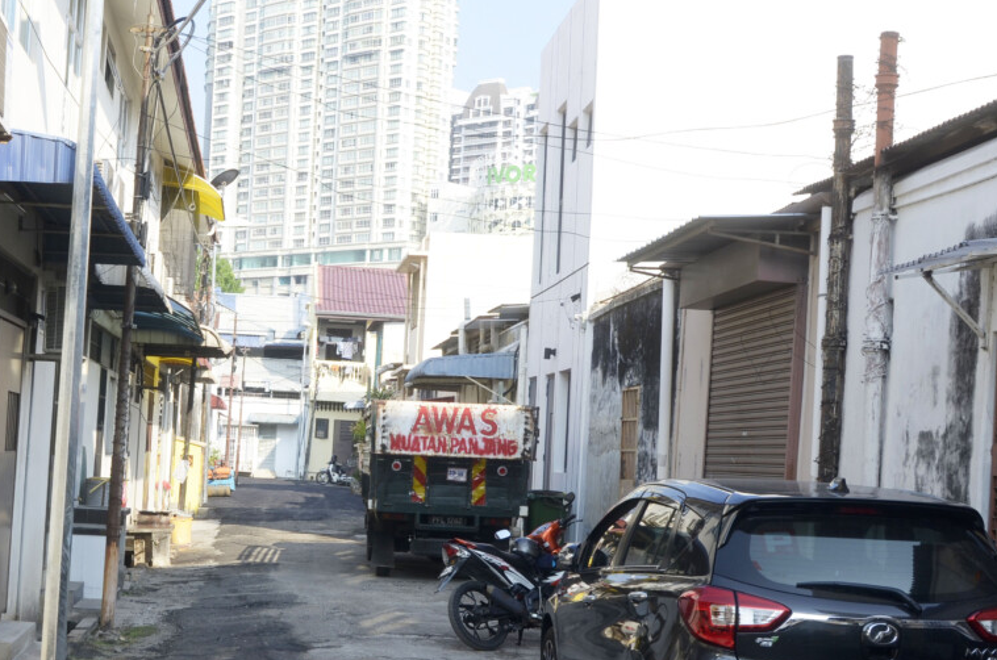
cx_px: 246
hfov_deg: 34.4
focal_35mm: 57
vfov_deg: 23.6
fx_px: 1575
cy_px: 431
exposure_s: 1/125
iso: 125
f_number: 9
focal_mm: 24
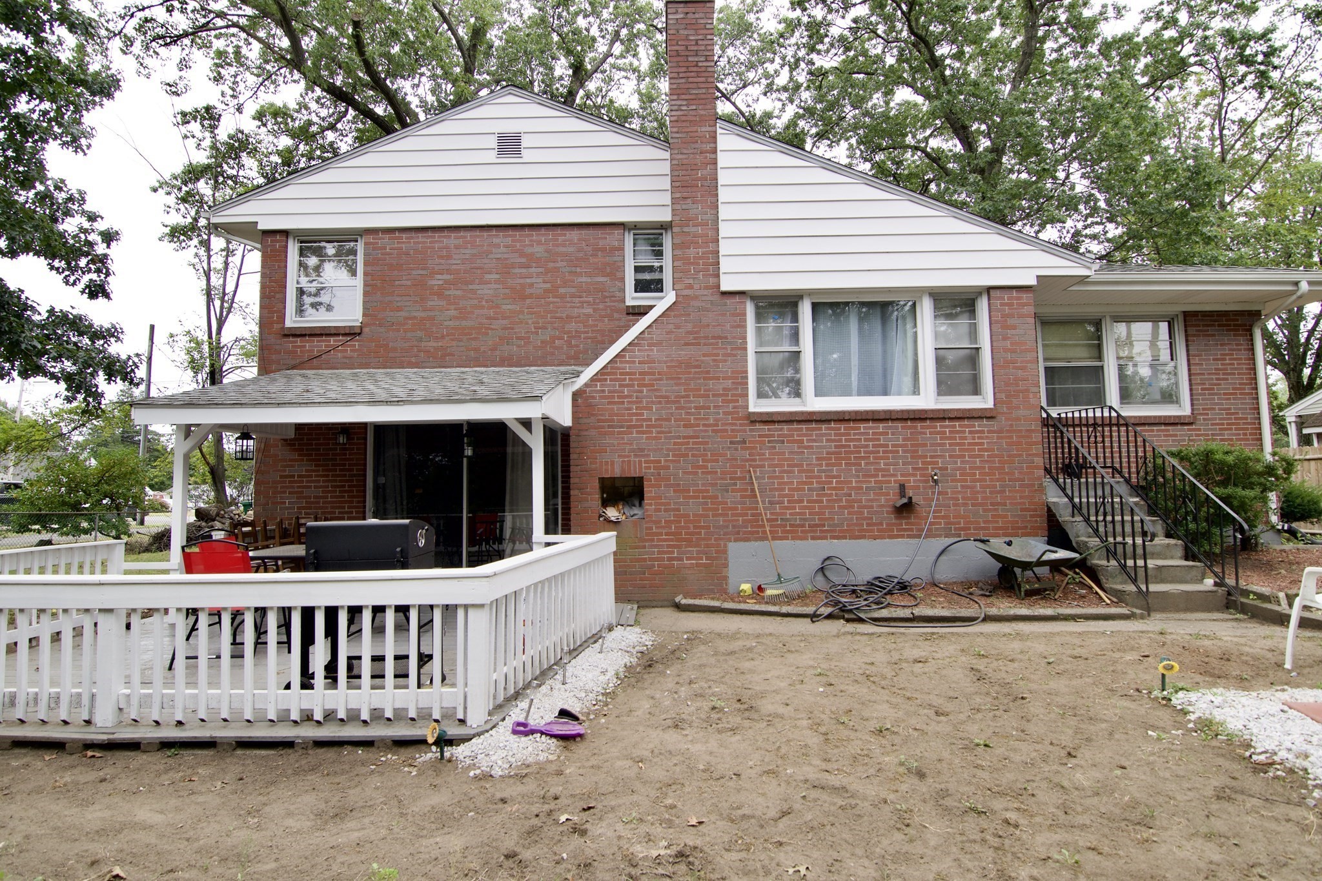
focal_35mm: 18
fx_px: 661
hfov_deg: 90.0
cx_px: 661
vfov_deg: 67.4
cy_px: 440
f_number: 6.3
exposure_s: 1/250
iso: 320
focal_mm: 12
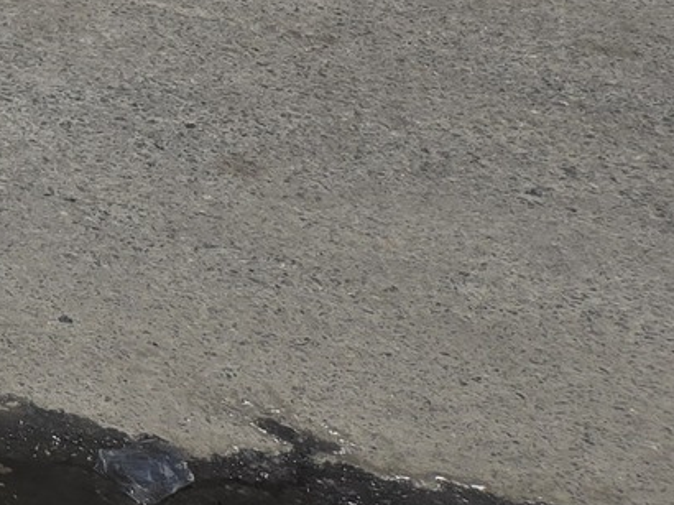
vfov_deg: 11.9
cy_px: -375
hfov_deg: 12.9
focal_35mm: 115
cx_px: -957
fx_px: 2238
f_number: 1.8
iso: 25
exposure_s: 1/2805
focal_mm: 5.4
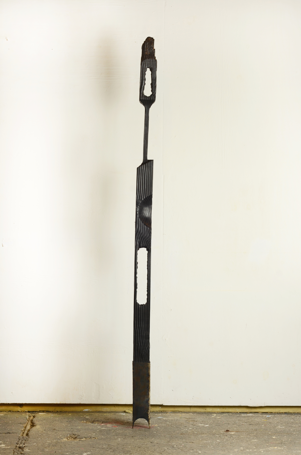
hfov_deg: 10.7
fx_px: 1606
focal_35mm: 128
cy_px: 228
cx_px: 150
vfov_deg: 16.1
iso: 160
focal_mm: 85
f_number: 9
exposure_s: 1/6
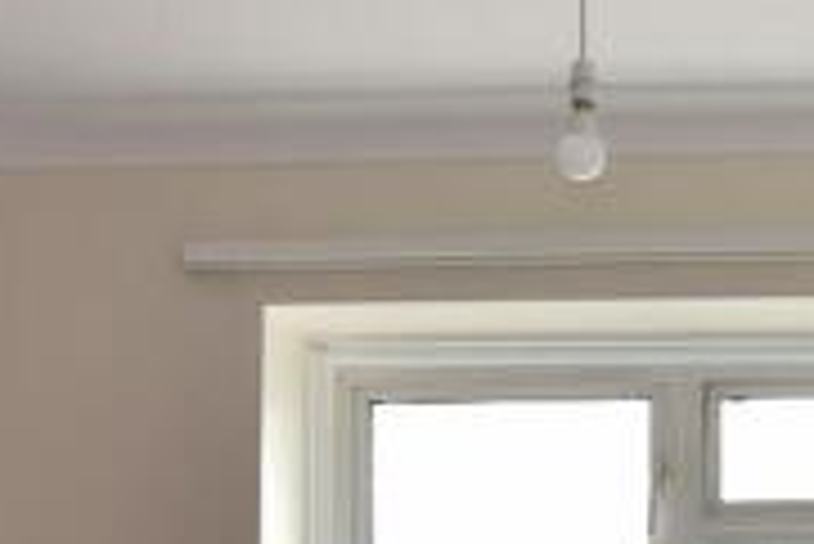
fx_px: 2172
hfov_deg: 20.2
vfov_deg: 13.4
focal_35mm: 96
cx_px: 904
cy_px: 847
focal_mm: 11.5
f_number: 8
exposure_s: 1/1.6
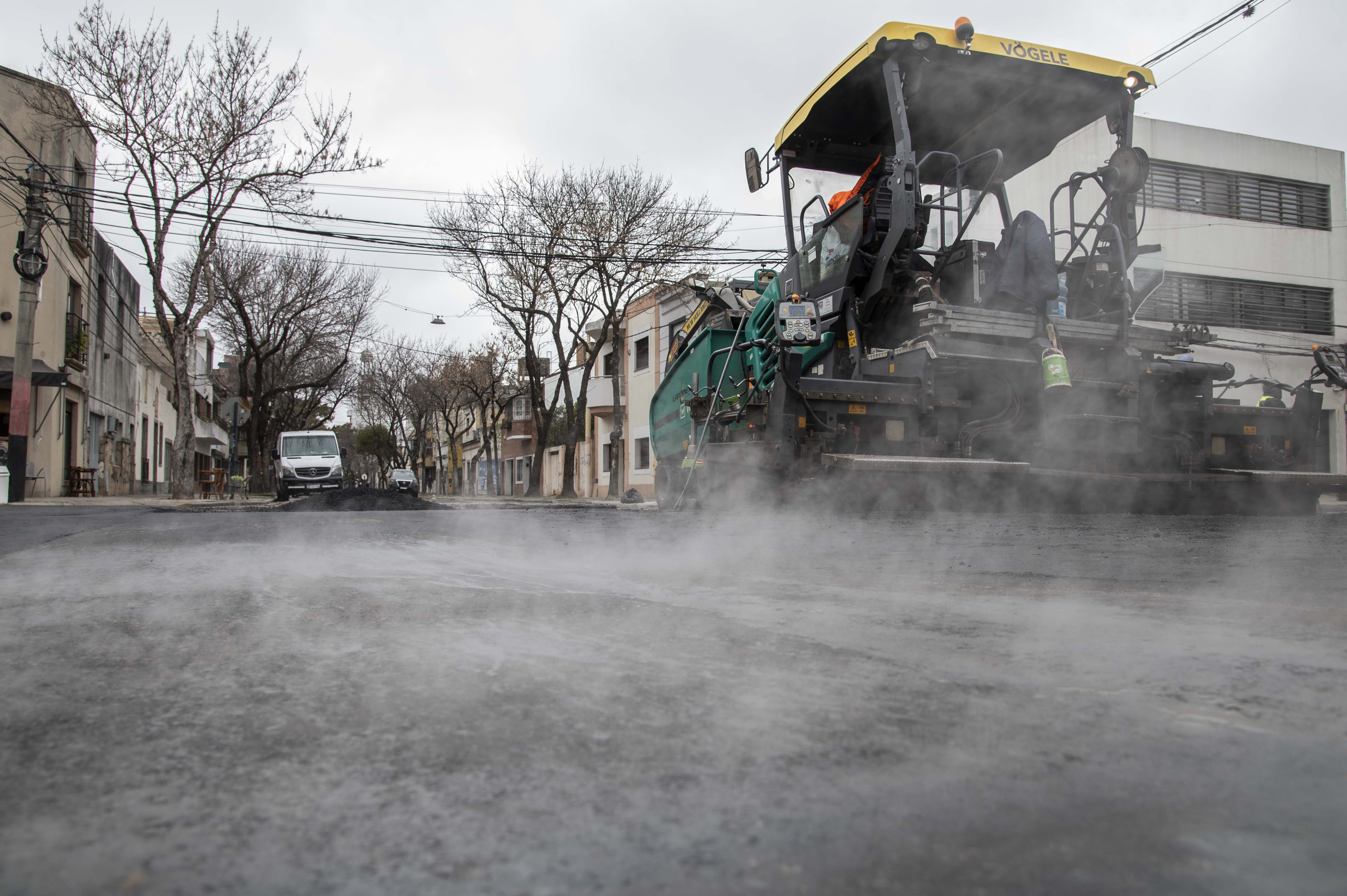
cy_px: 448
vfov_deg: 53.1
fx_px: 897
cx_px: 674
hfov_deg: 73.8
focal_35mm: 24
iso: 320
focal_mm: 24
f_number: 5.6
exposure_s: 1/250
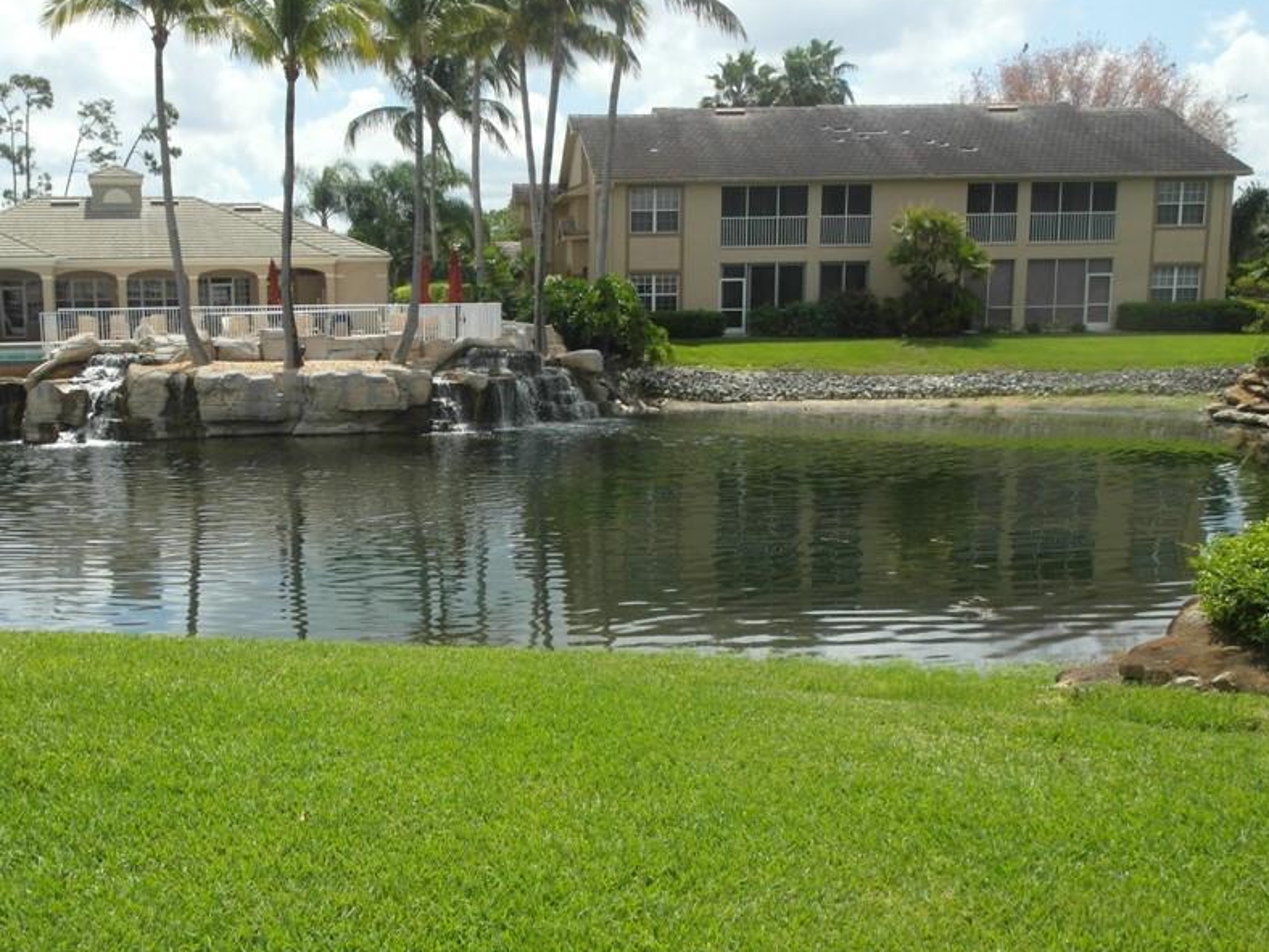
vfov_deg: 36.8
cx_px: 464
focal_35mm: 39
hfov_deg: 47.4
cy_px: 530
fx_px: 1430
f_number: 4.6
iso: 80
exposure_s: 1/500
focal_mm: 6.5
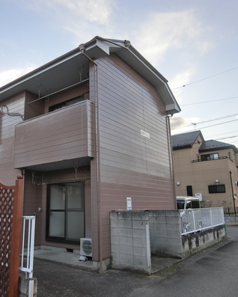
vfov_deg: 62.2
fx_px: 246
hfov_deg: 51.2
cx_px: 94
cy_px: 154
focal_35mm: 28
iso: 80
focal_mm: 4.06
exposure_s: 1/200
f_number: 2.7
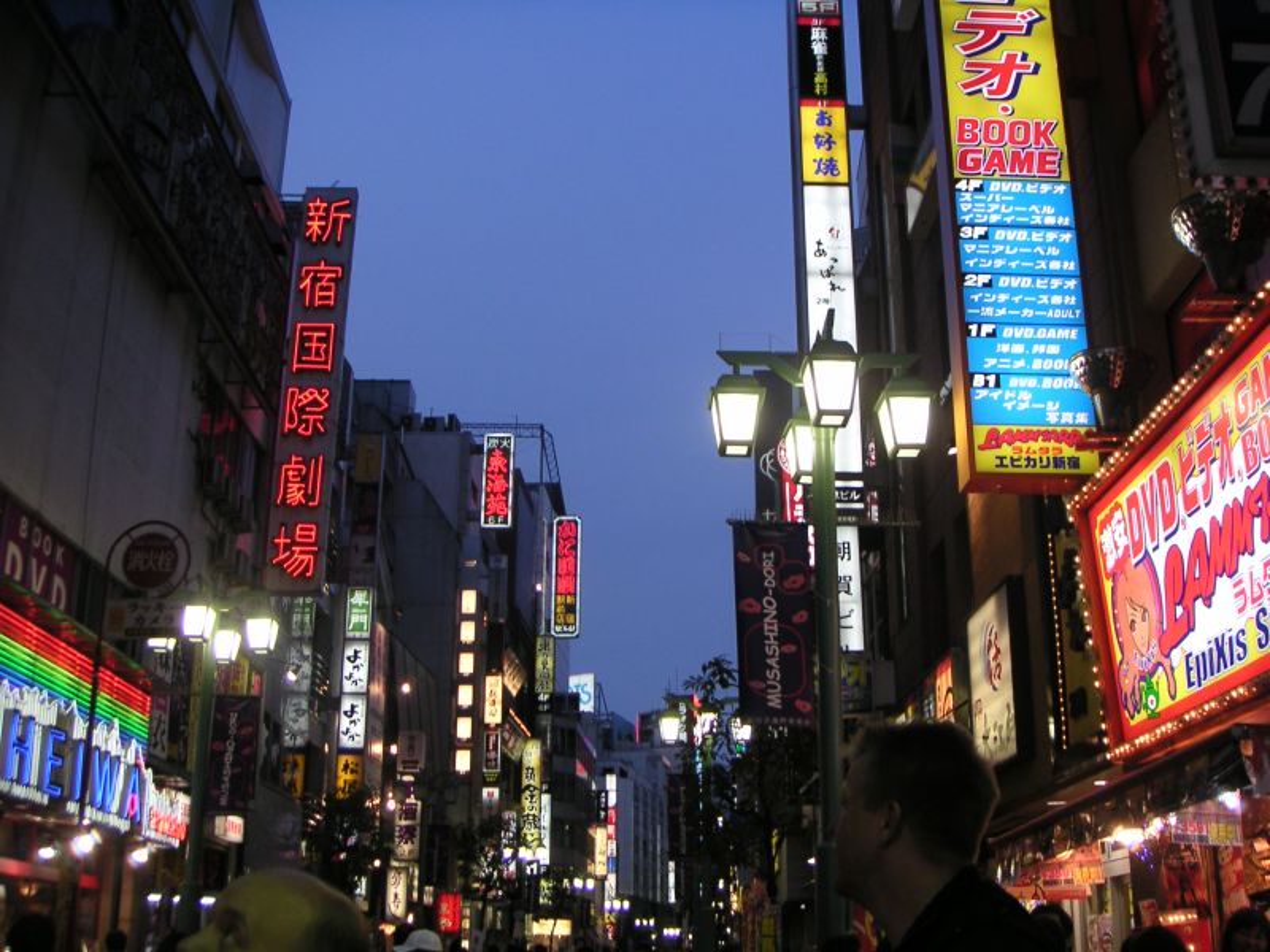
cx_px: 635
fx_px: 1394
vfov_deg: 37.7
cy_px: 476
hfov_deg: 49.0
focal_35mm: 38
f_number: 2.8
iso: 50
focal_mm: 6
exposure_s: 1/45
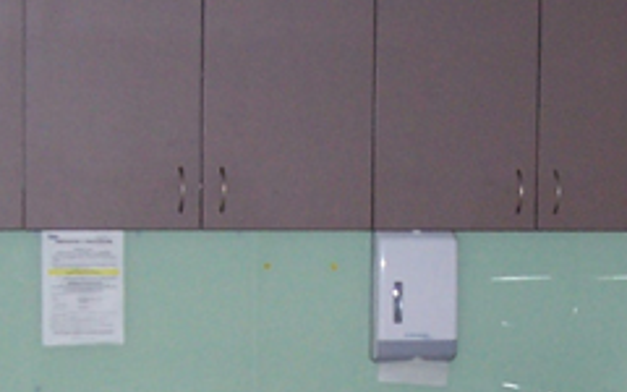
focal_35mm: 134
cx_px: 431
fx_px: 2290
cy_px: 431
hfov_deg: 15.6
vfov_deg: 9.7
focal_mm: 6.3
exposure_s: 1/60
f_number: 2.8
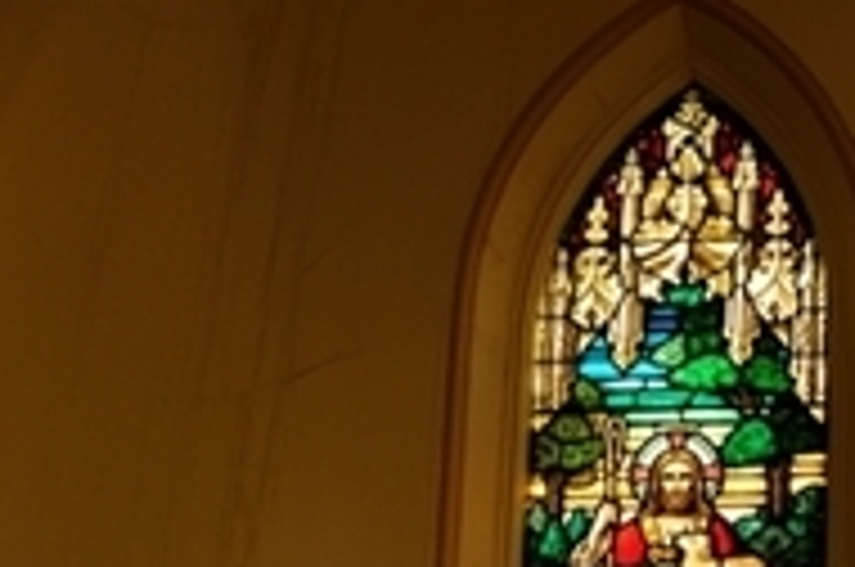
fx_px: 2086
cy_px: 632
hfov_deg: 21.9
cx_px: 952
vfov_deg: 15.1
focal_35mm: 88
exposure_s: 1/8
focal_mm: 24
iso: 200
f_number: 2.8
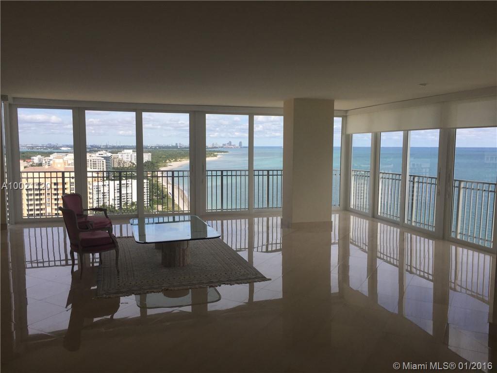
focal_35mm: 29
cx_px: 248
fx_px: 416
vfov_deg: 48.2
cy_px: 186
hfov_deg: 61.7
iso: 32
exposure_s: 1/898
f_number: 2.2
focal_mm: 4.15
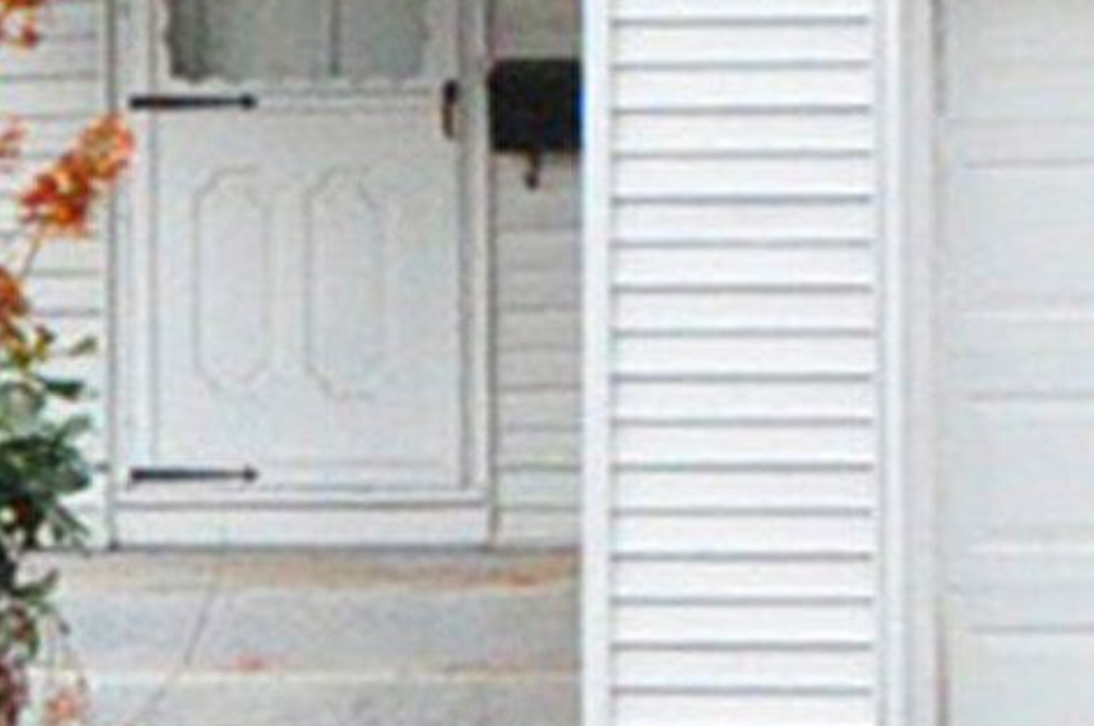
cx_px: 696
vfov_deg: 7.3
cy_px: -318
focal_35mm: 184
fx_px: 5584
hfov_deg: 11.2
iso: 3200
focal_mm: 20
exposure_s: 1/200
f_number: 8
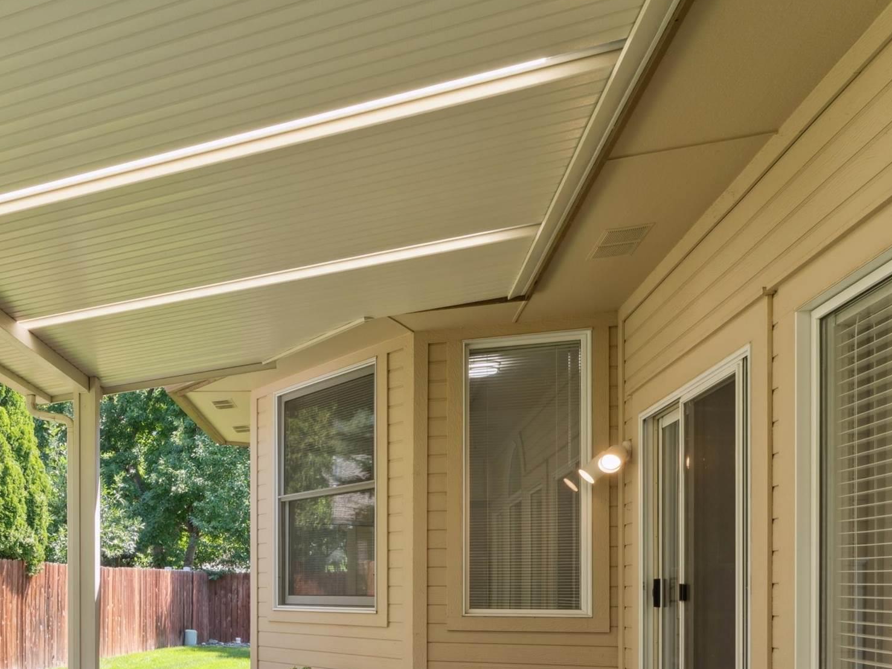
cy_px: 600
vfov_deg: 41.0
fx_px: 820
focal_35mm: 32
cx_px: 48
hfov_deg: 49.2
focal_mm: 15.9
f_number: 13
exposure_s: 1/40
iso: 400
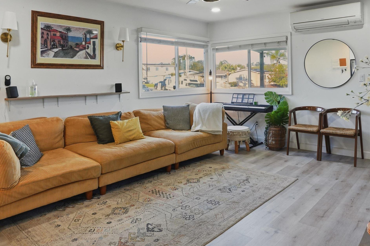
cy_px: 80
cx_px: 195
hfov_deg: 69.3
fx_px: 267
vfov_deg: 48.6
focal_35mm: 26
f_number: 11
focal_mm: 16
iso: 500
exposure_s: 1/60
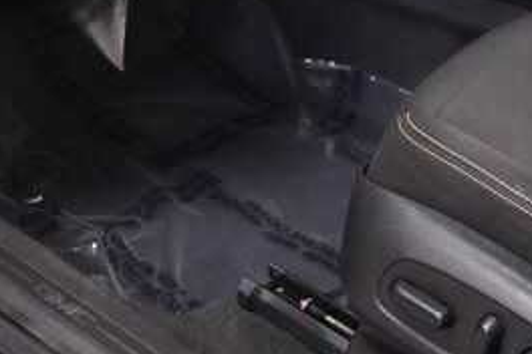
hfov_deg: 14.7
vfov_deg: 9.7
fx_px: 2010
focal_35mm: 136
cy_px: -207
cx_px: -69
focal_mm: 35
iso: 1600
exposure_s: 1/20
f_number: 4.5
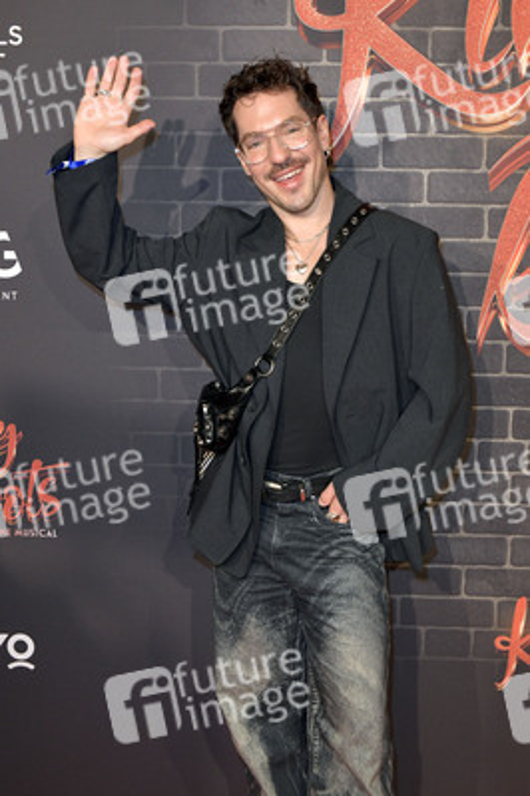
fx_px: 973
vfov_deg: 44.5
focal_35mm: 44
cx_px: 265
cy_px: 398
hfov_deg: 30.5
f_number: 7.1
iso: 1600
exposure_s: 1/250
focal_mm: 44
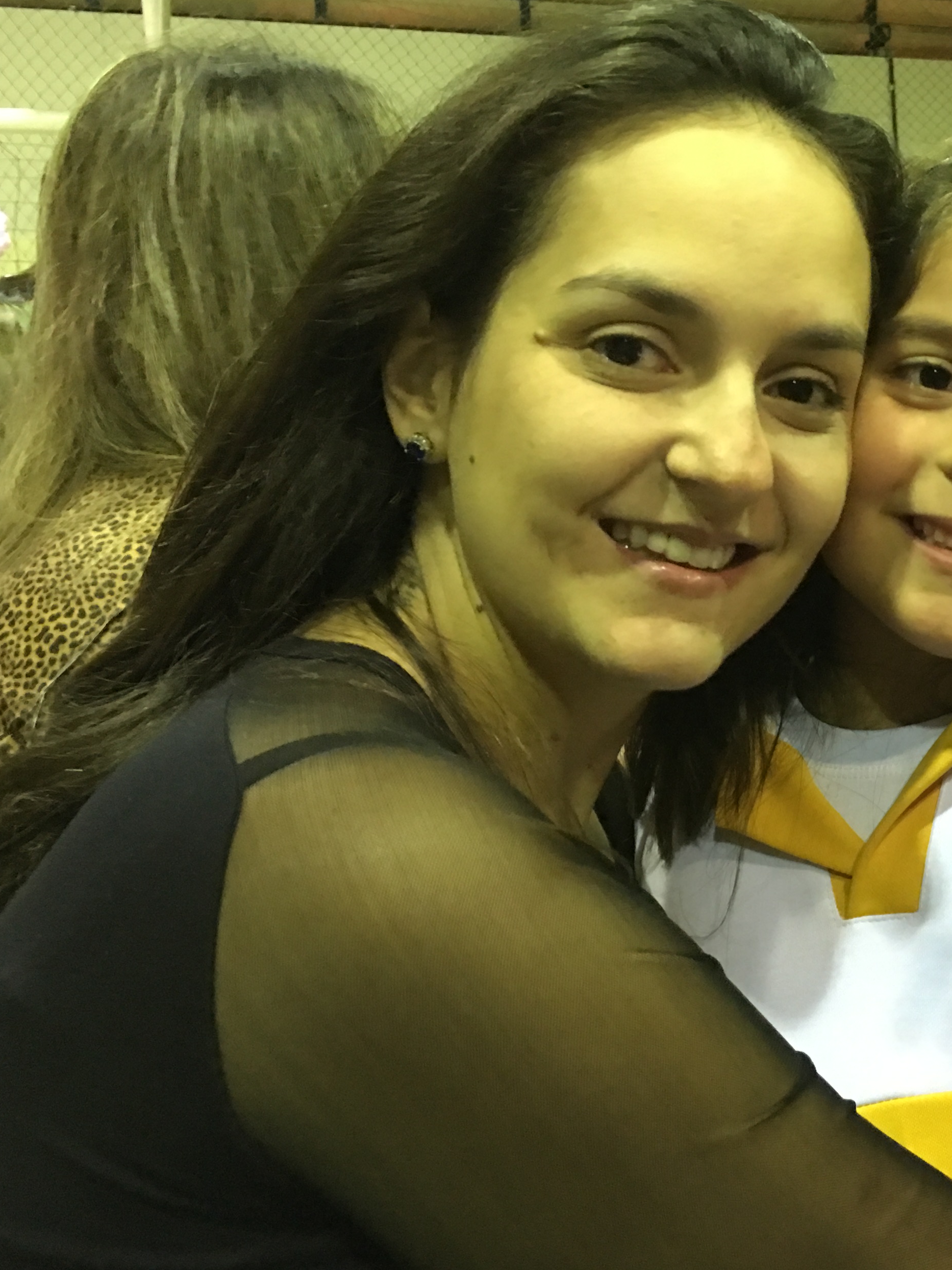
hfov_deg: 28.9
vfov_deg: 40.4
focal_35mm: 47
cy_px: 599
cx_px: 949
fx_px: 1723
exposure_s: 1/4
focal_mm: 4.15
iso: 100
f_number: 2.2
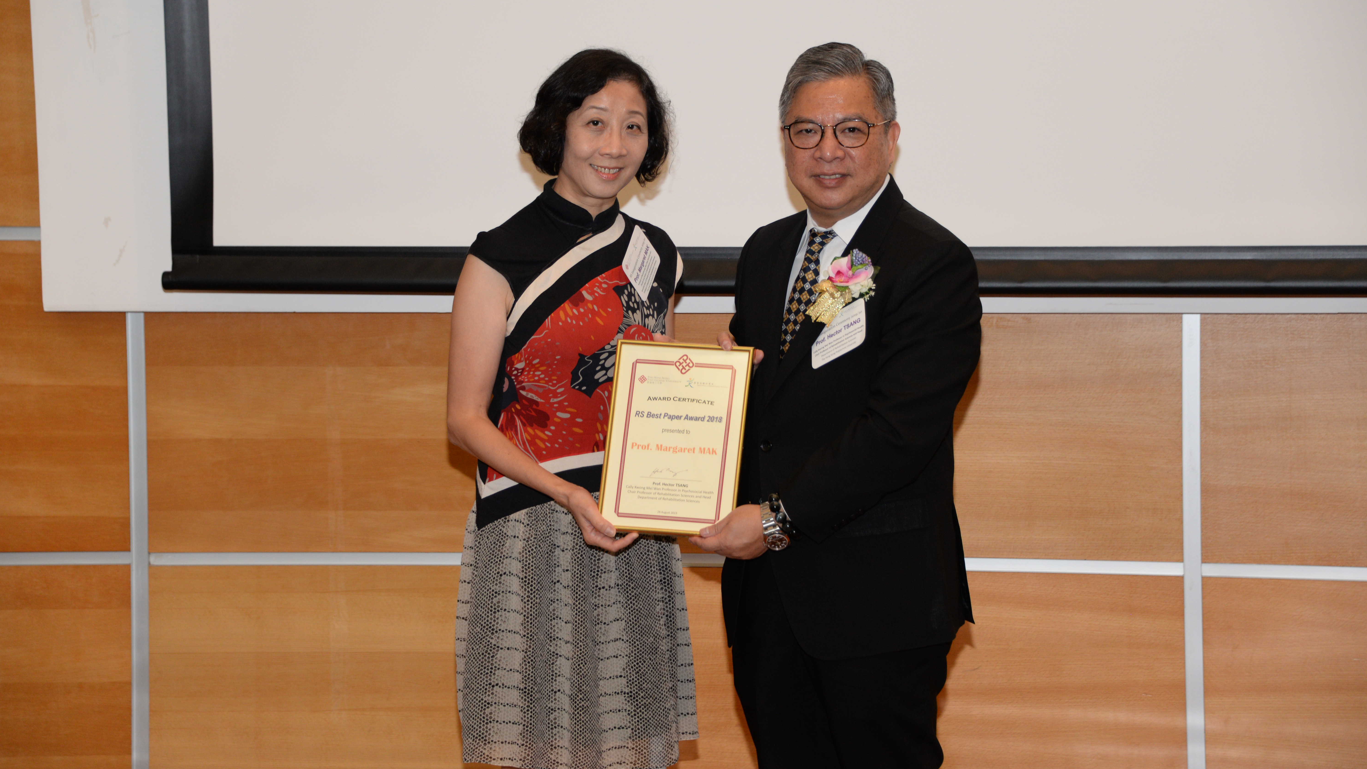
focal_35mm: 111
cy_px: 330
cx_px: 684
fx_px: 4024
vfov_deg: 10.9
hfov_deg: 19.3
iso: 1100
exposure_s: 1/125
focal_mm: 105
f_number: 5.3
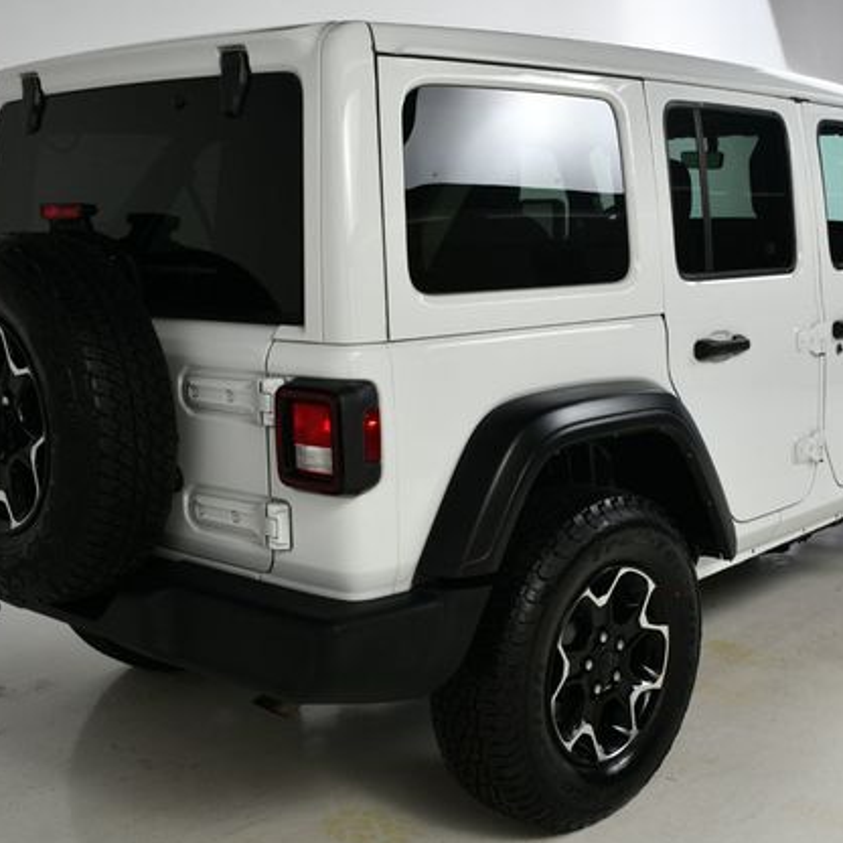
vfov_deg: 36.1
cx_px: 525
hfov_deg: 35.9
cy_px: 424
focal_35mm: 47
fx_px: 1295
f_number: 13
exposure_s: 1/160
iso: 100
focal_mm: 24
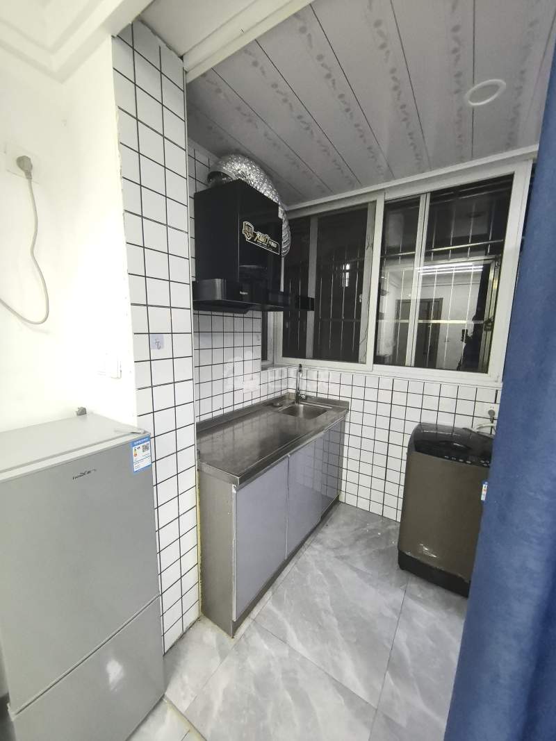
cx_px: 278
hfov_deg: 89.9
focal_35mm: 13
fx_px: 278
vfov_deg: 106.2
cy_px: 370
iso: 800
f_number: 2.2
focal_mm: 1.95
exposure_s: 1/25
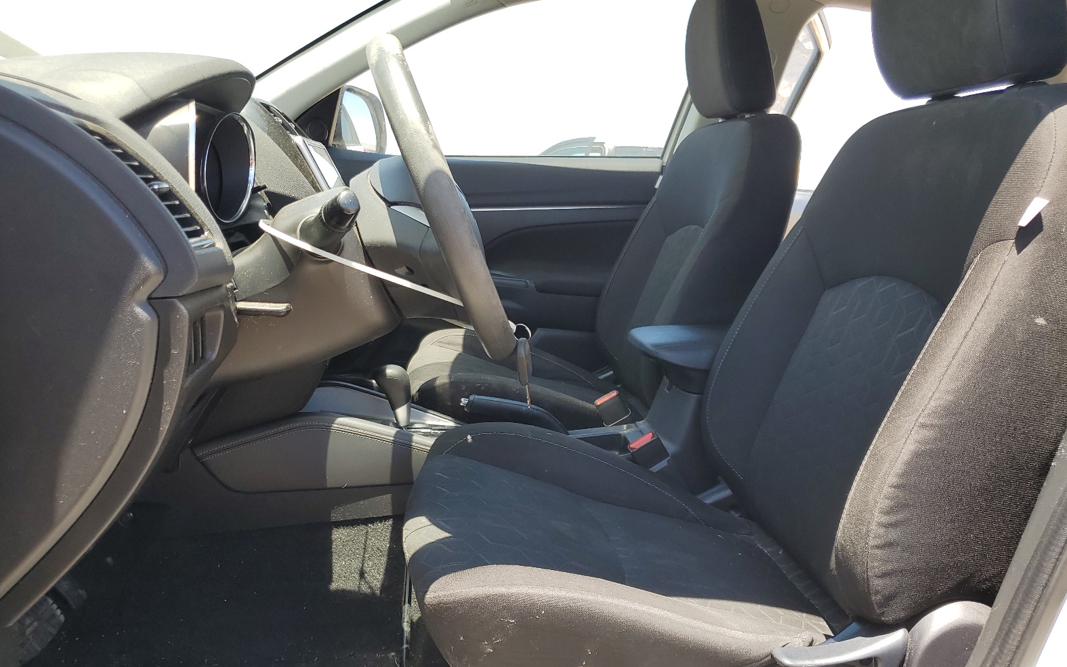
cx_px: 530
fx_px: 814
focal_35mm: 28
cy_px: 392
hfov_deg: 66.5
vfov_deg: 44.4
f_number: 1.5
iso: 50
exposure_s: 1/435
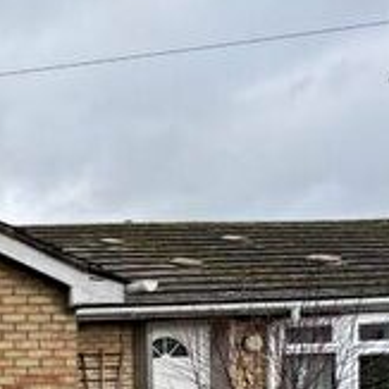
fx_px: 674
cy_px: 407
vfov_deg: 29.6
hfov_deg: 19.1
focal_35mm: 53
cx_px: -389
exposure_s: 1/253
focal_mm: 2.22
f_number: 2.2
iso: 40
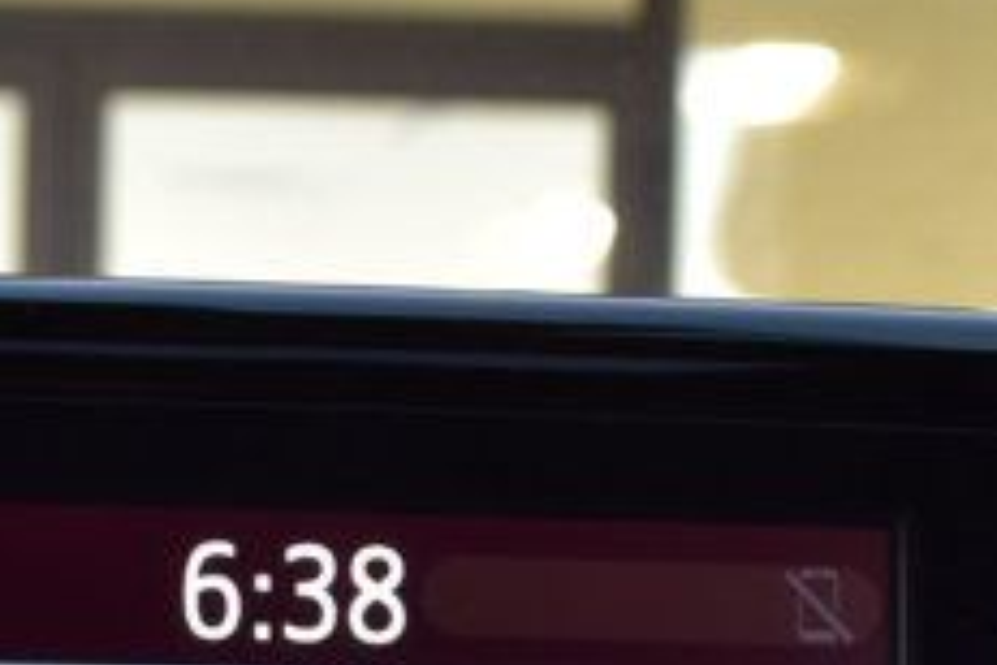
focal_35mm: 133
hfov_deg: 15.0
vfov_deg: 9.9
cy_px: 1105
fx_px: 3683
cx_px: -147
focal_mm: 20
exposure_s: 1/25
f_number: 7.1
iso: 400
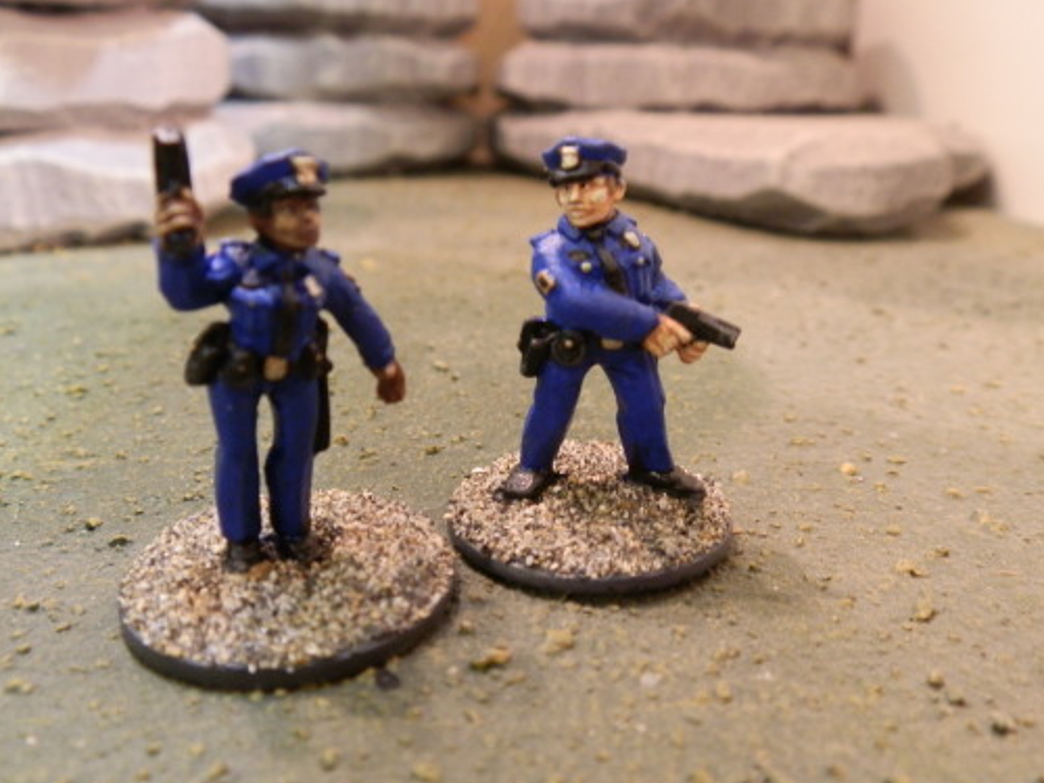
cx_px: 507
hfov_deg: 60.0
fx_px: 905
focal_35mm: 30
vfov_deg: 46.8
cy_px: 382
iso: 200
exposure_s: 1/8
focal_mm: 5
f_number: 3.1
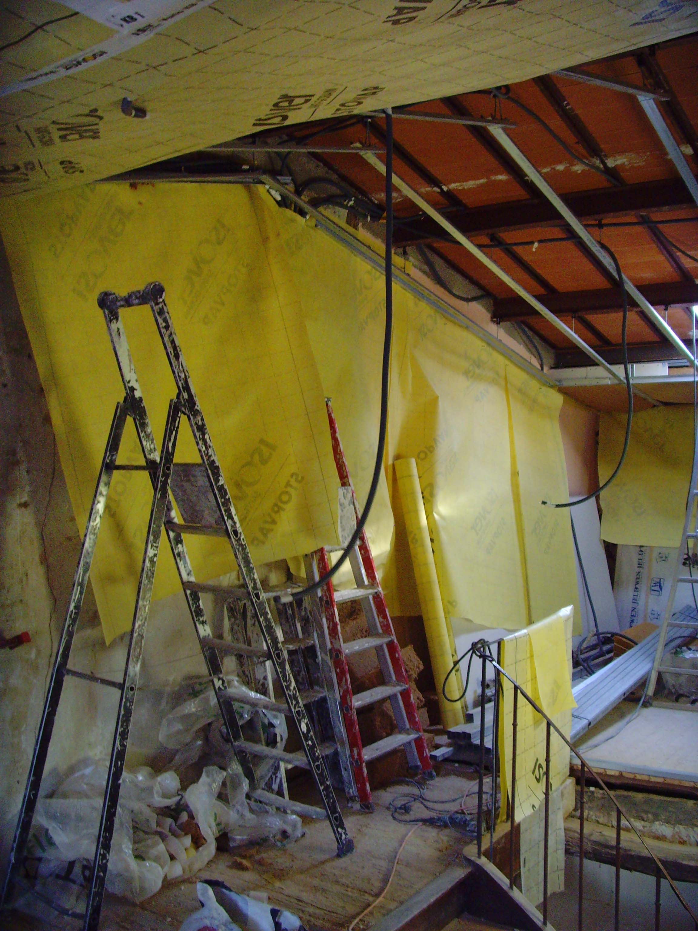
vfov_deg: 47.9
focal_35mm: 39
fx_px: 1049
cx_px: 349
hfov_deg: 36.8
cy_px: 466
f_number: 3.5
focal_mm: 6.6
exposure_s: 1/15
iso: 200
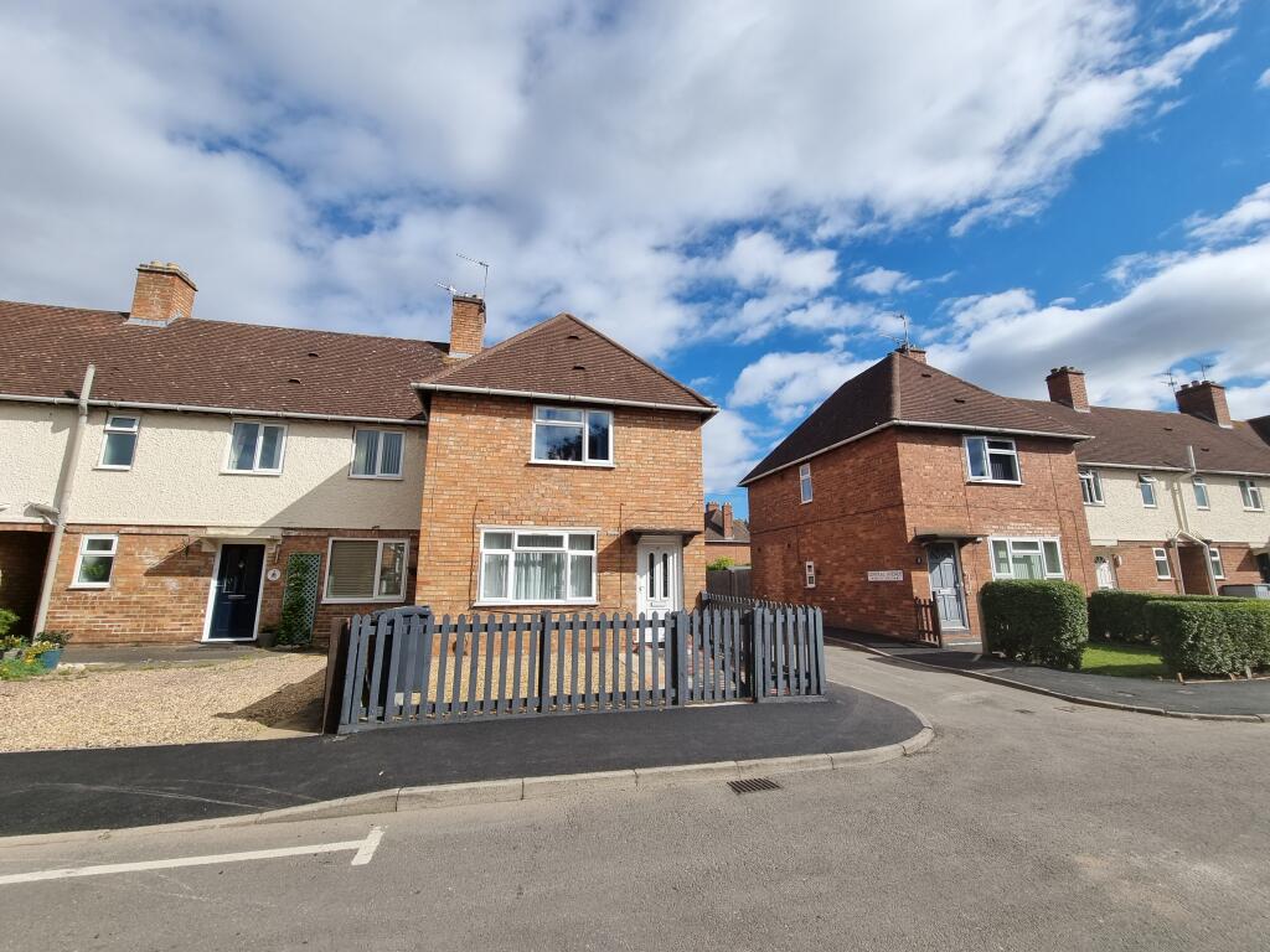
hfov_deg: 106.2
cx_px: 635
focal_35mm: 13
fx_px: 477
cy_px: 476
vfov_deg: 89.9
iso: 50
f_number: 2.2
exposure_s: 1/2184
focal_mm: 2.2
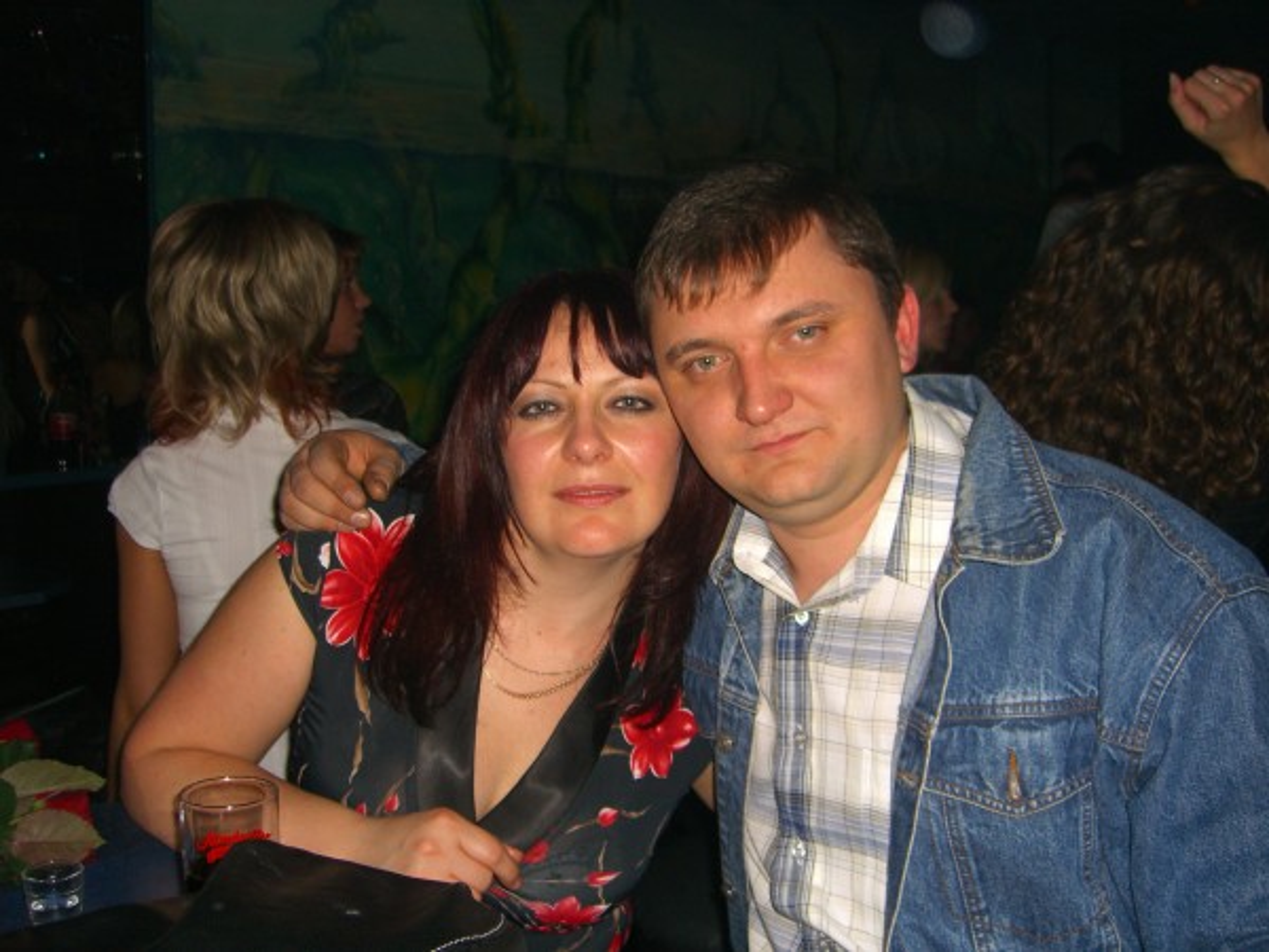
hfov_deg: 49.0
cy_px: 476
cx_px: 634
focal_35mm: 38
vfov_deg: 37.7
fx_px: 1393
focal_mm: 7.9
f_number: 2.8
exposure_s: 1/60
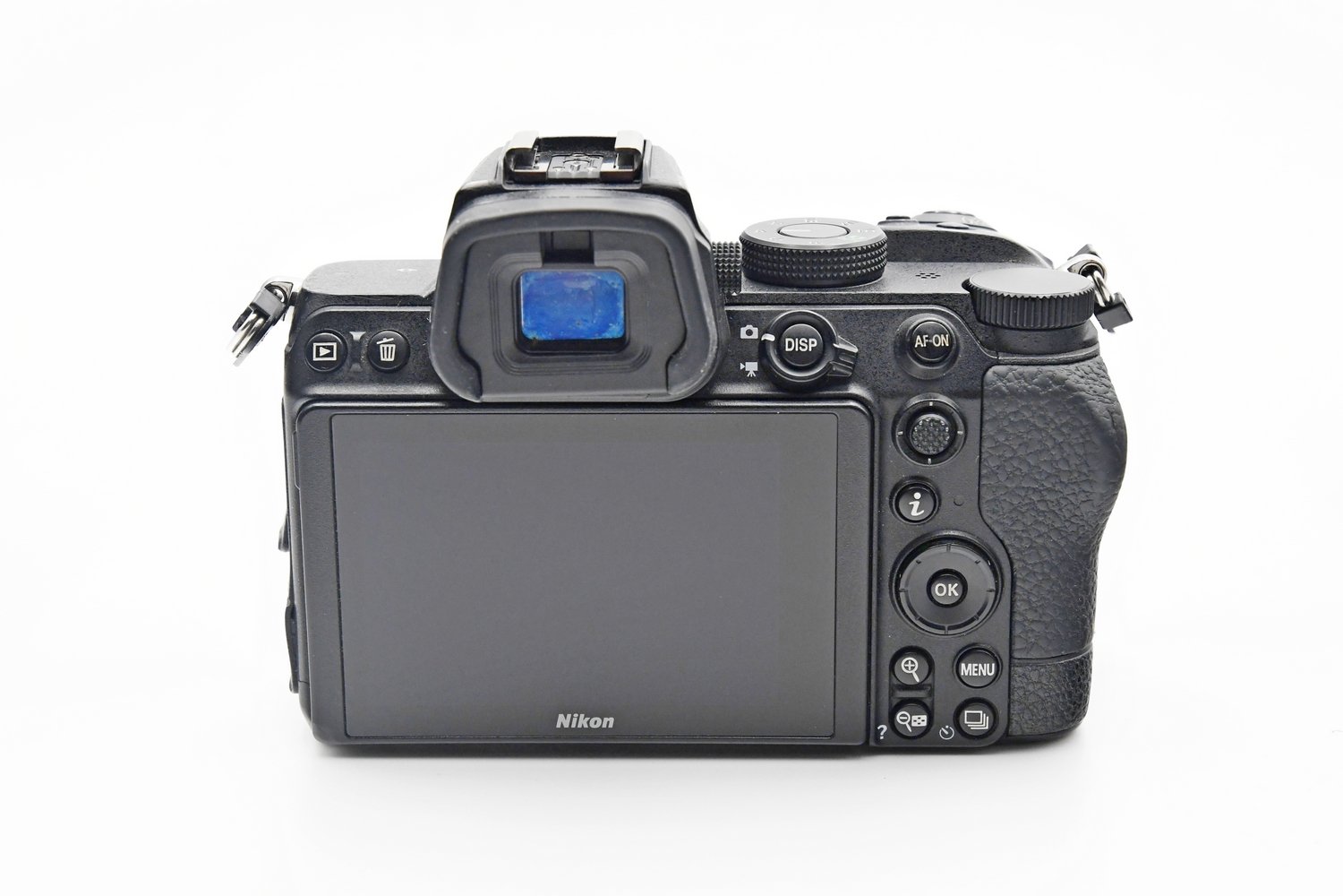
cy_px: 448
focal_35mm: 72
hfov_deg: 28.1
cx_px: 672
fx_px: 2686
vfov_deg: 18.9
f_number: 8
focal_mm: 48
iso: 1600
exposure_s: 1/100
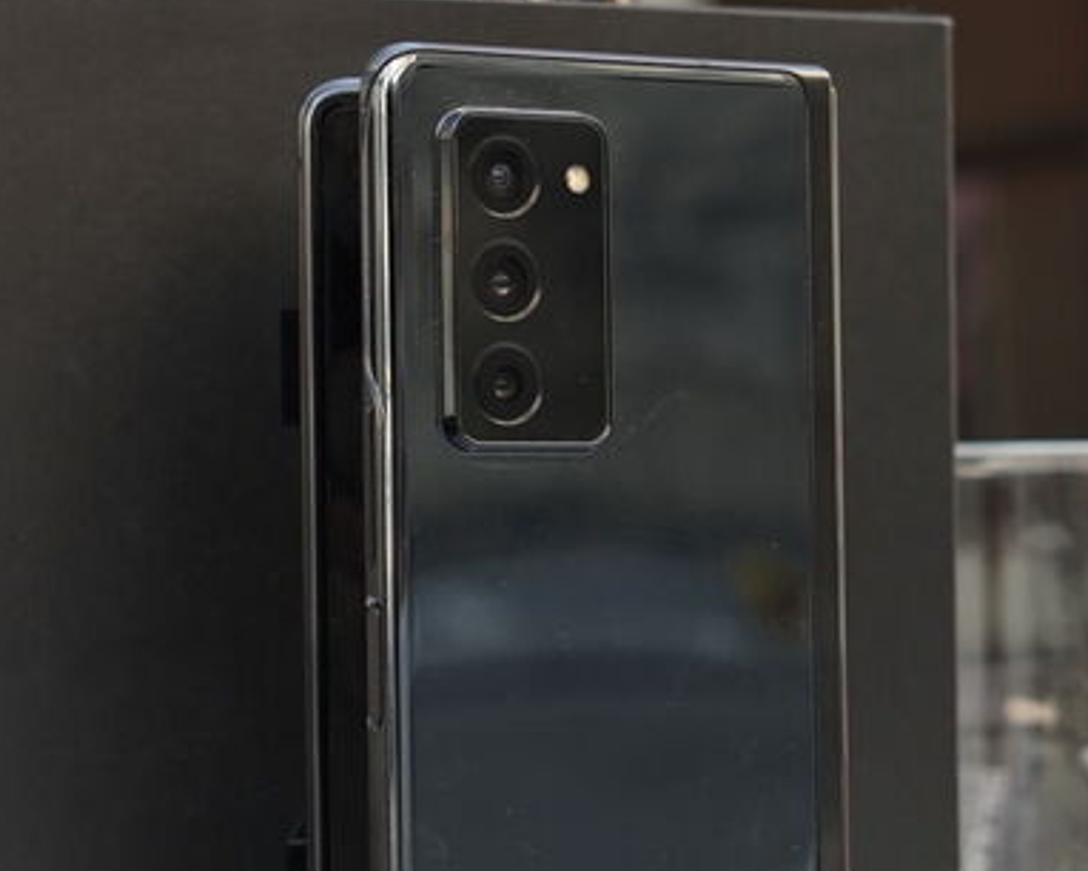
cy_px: 549
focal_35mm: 99
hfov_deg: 19.4
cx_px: 554
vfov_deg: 15.5
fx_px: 3189
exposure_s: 1/250
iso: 640
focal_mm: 42
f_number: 6.3
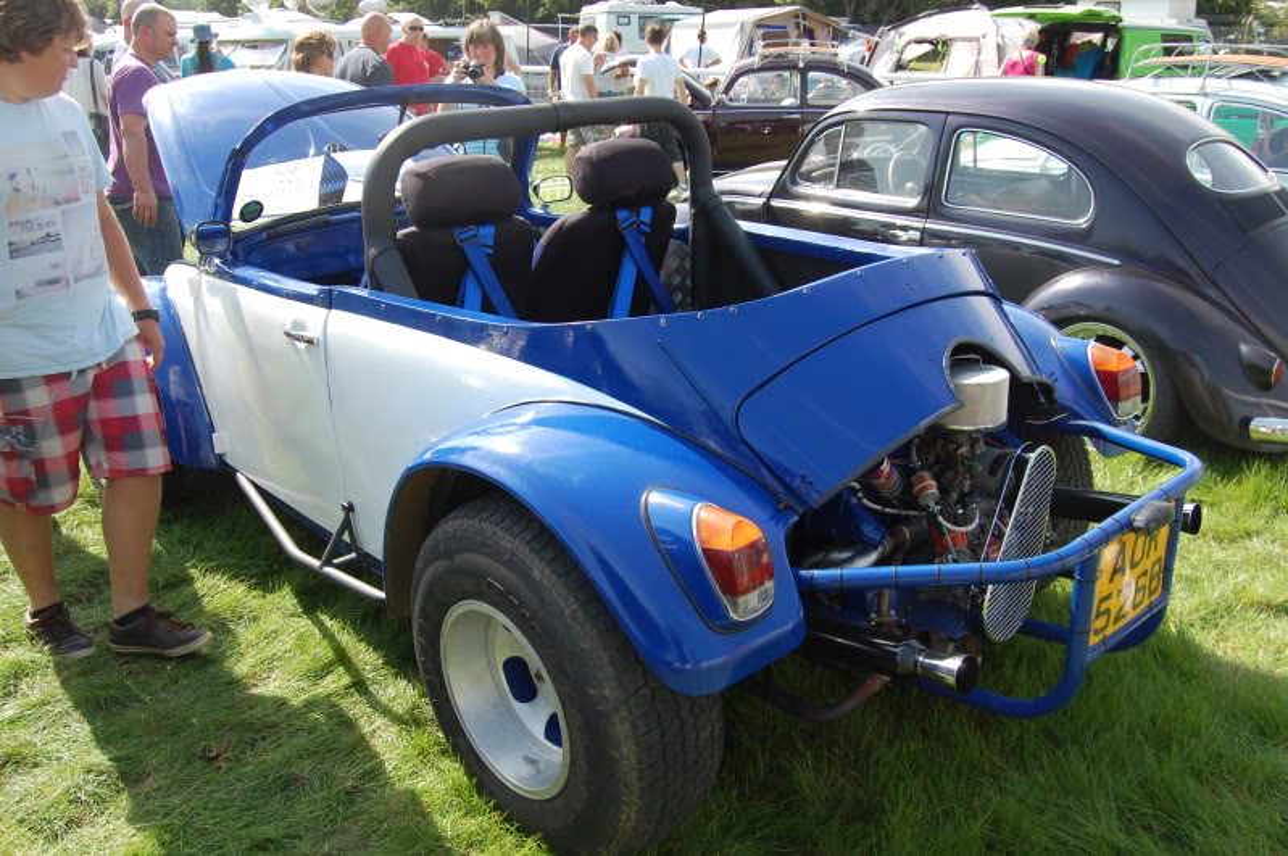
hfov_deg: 57.3
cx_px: 644
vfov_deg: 39.9
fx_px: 1179
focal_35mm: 33
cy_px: 428
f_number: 7.1
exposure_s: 1/200
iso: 200
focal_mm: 22
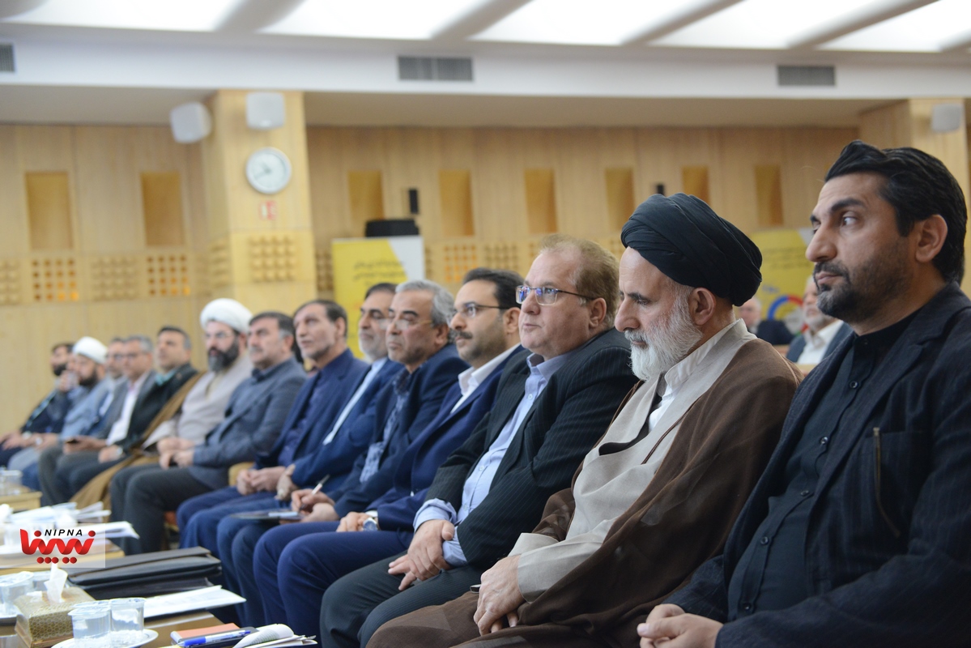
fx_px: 1349
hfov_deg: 39.6
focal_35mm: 50
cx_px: 486
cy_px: 324
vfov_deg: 27.0
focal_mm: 50
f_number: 3.2
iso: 2500
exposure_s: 1/100
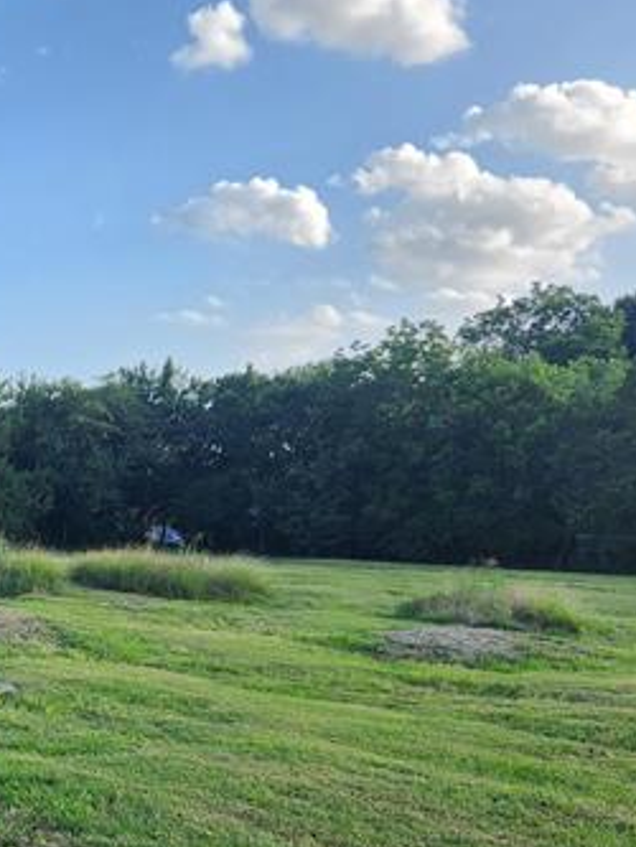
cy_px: 590
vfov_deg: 35.7
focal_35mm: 53
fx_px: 1298
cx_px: -76
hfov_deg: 25.4
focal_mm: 5.4
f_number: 1.8
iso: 20
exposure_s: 1/796
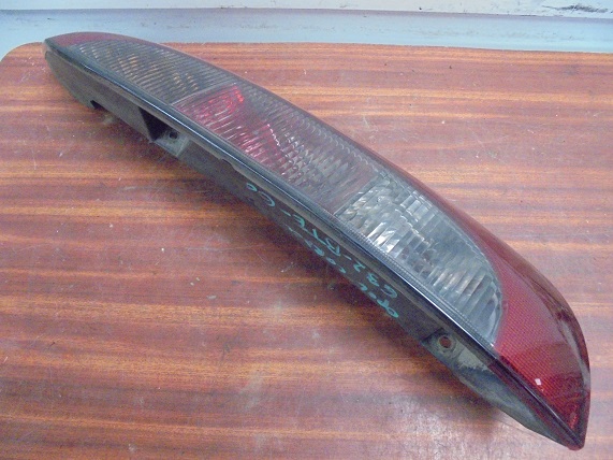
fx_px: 460
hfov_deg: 67.3
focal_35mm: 26
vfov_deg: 53.0
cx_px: 306
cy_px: 230
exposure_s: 1/25
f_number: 3.5
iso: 800
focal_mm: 4.6
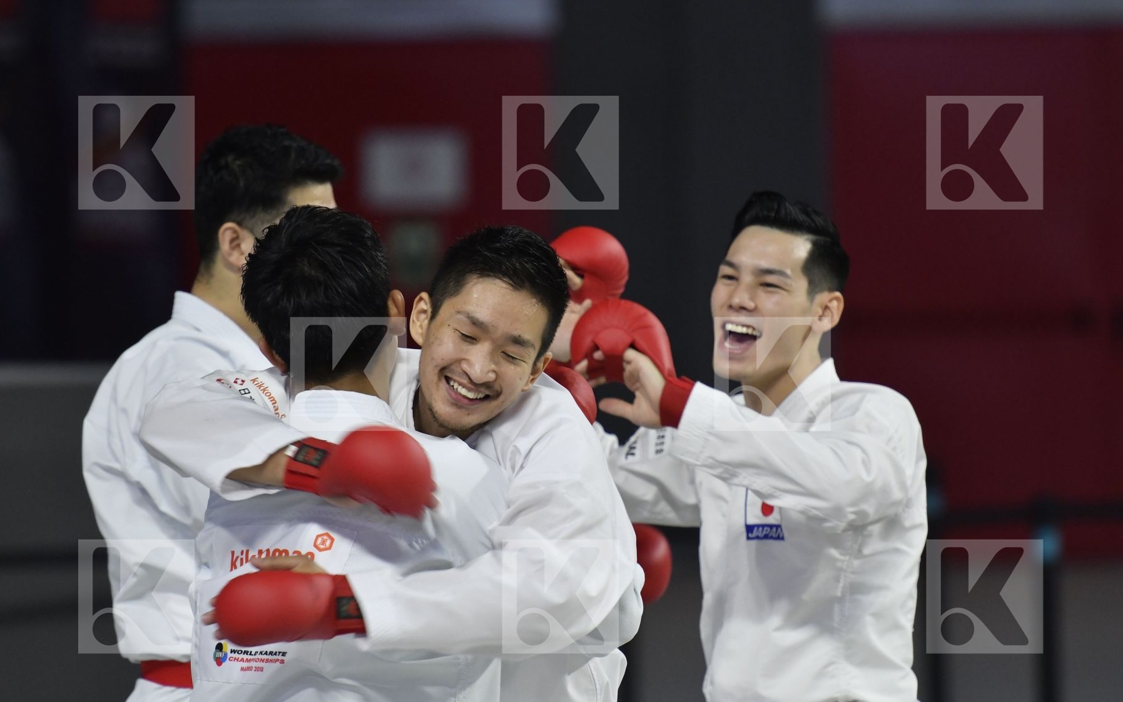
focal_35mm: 429
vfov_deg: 3.1
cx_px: 561
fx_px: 13130
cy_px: 374
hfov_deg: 4.9
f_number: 4
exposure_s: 1/320
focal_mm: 280
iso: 1250
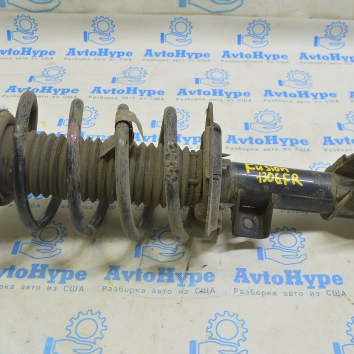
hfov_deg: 41.2
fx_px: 470
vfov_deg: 41.3
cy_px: 177
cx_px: 185
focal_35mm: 41
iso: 400
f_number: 5.6
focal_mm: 21
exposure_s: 1/20
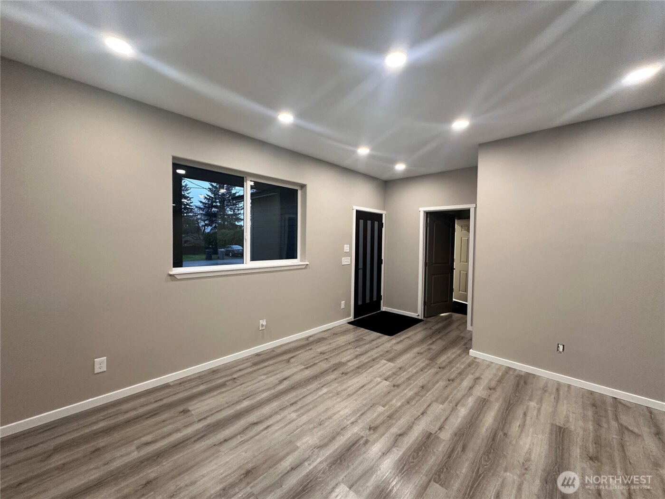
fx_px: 269
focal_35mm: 14
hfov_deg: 102.1
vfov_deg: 85.7
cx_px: 332
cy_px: 250
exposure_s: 1/120
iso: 250
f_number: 2.2
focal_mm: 2.22
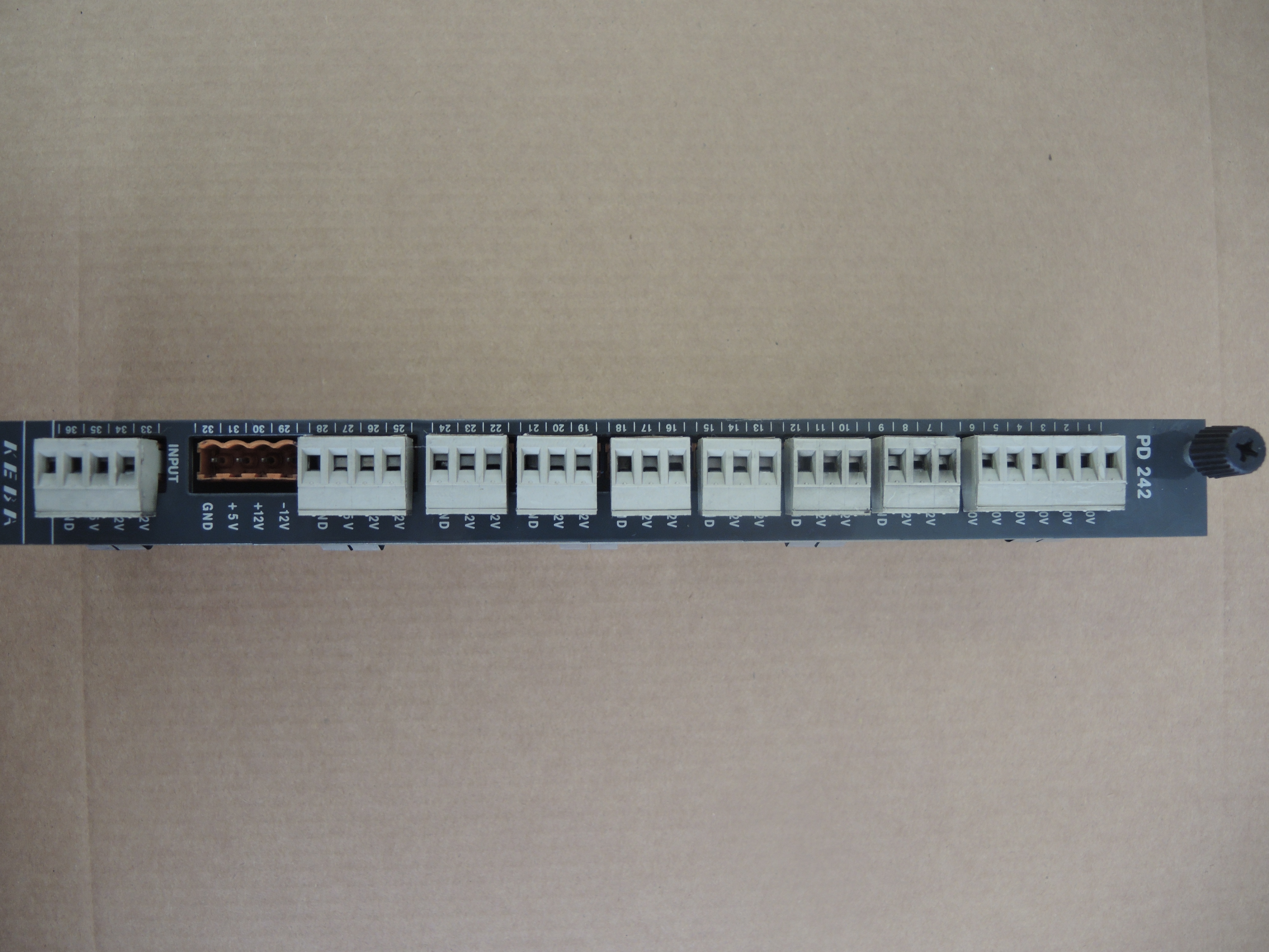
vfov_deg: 49.7
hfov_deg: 63.4
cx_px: 634
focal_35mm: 28
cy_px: 476
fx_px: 1026
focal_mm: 6
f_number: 2
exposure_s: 1/30
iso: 180
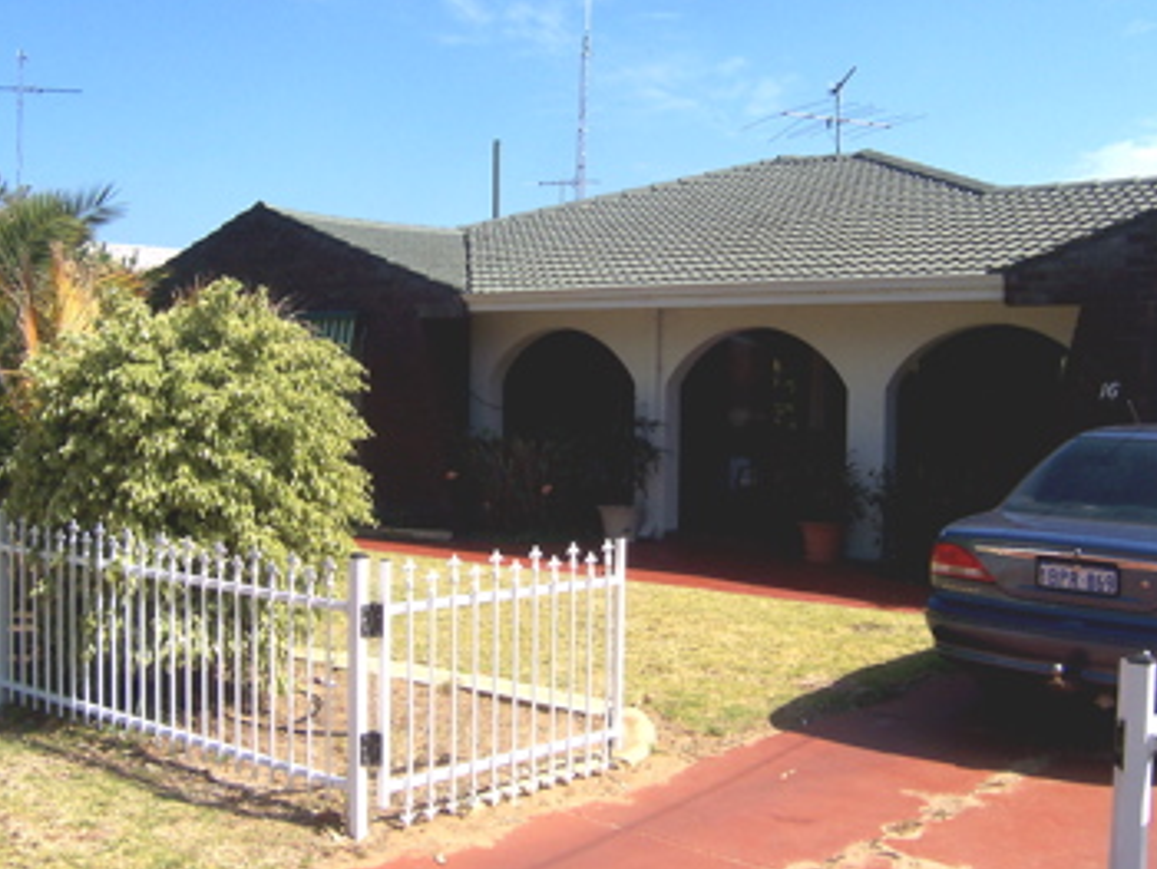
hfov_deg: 46.8
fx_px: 1338
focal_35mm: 40
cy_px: 393
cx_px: 585
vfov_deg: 36.0
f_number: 5.6
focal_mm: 5.6
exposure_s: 1/700
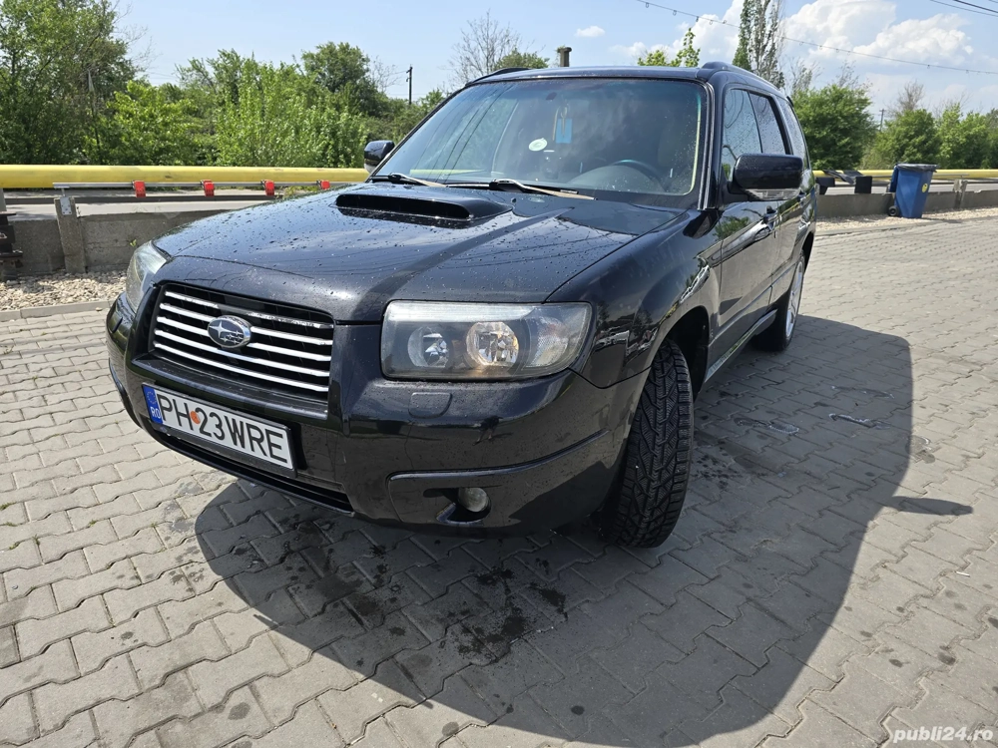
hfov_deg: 73.9
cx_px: 499
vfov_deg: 58.9
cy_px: 374
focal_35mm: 23
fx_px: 663
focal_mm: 6.3
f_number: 1.7
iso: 12
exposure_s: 1/531
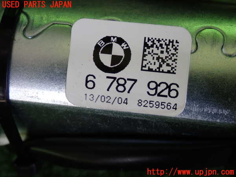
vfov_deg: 23.7
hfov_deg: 31.2
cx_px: 118
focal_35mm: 62
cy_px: 88
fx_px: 423
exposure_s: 1/125
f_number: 3.6
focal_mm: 11.09
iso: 200
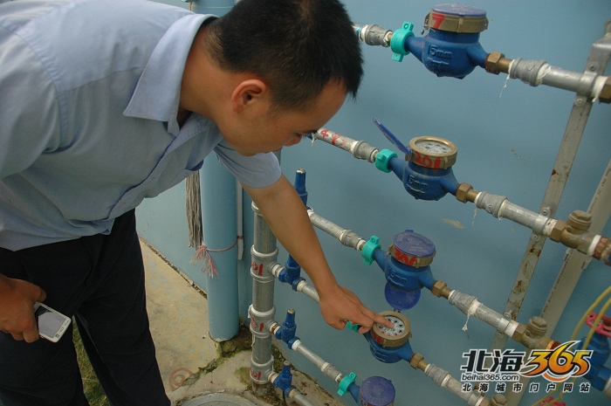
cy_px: 203
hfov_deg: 67.4
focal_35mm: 27
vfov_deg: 47.8
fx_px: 458
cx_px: 306
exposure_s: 1/80
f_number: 4.5
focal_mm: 18
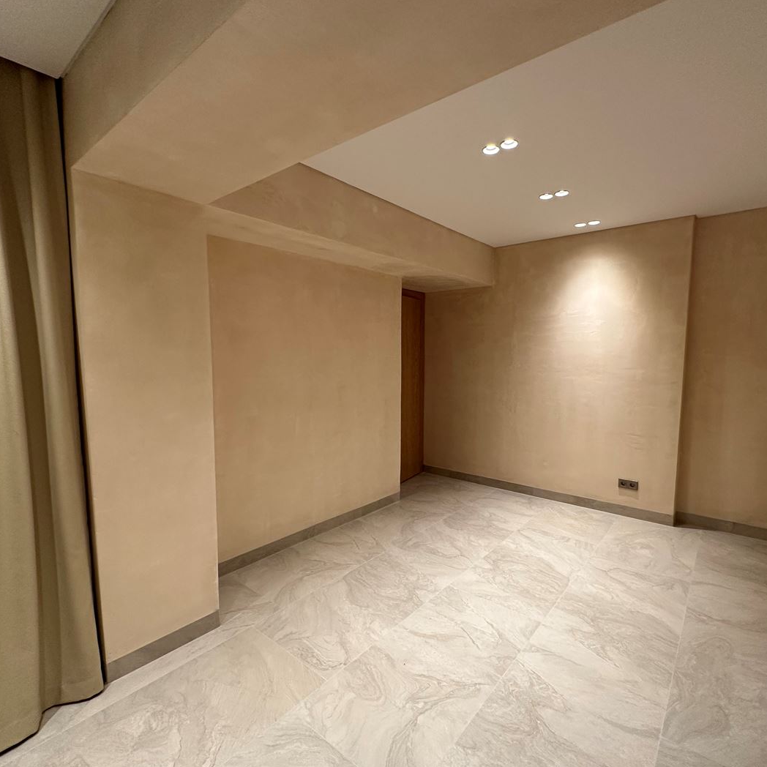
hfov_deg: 83.9
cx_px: 403
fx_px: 426
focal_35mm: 17
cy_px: 392
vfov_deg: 84.0
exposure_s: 1/50
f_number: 2.2
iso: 200
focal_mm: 2.22
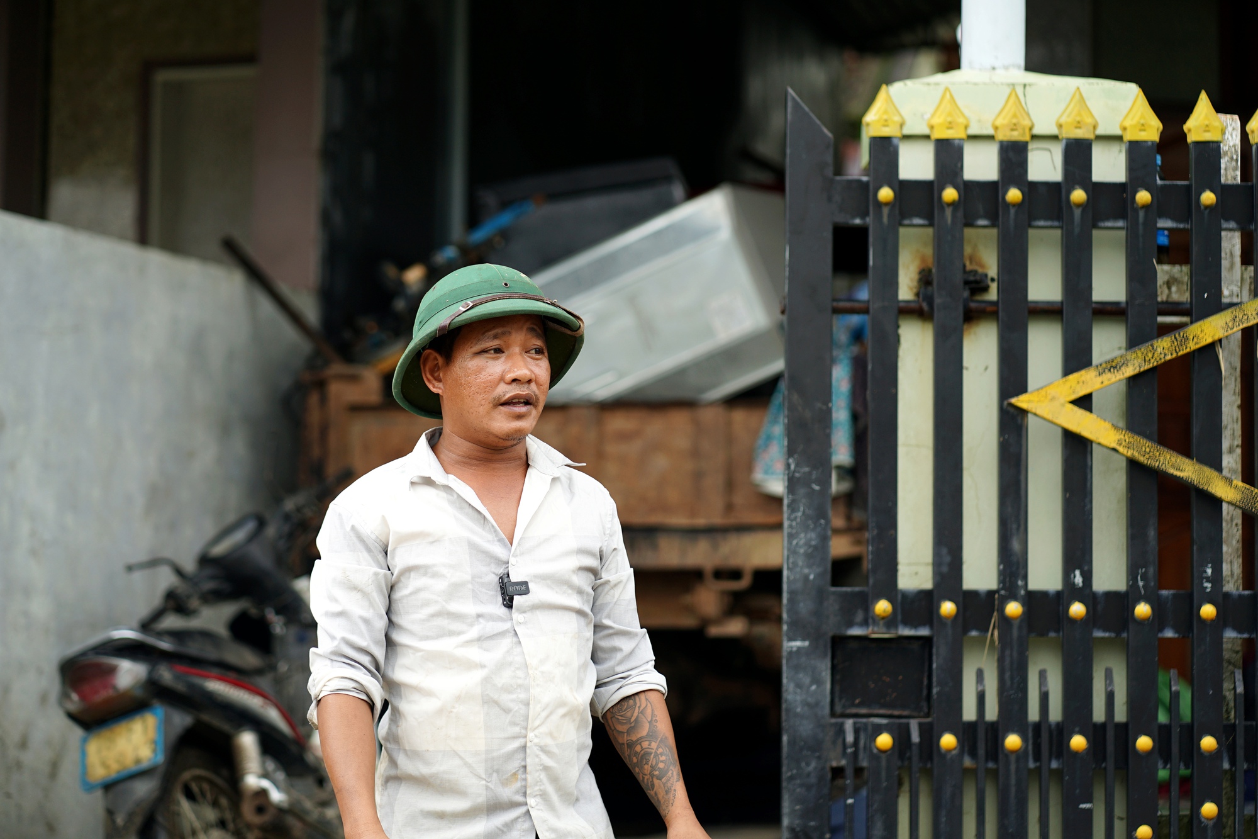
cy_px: 420
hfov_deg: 23.9
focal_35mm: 85
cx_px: 629
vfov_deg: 16.1
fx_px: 2970
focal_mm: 85
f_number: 2.5
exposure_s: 1/640
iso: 200
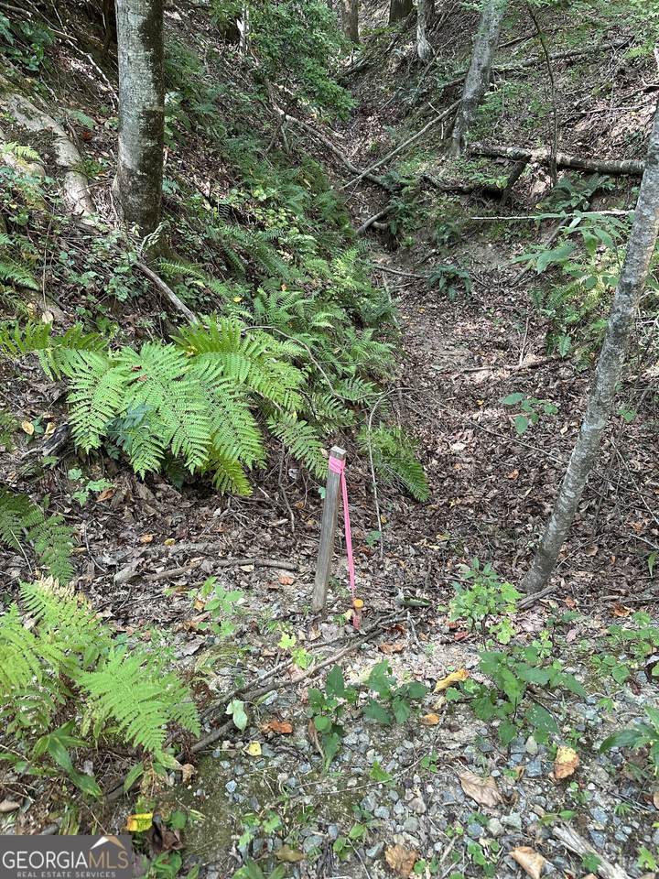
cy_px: 440
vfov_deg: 71.6
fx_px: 609
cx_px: 330
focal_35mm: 24
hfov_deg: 56.8
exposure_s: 1/93
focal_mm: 6.86
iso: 250
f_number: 1.78
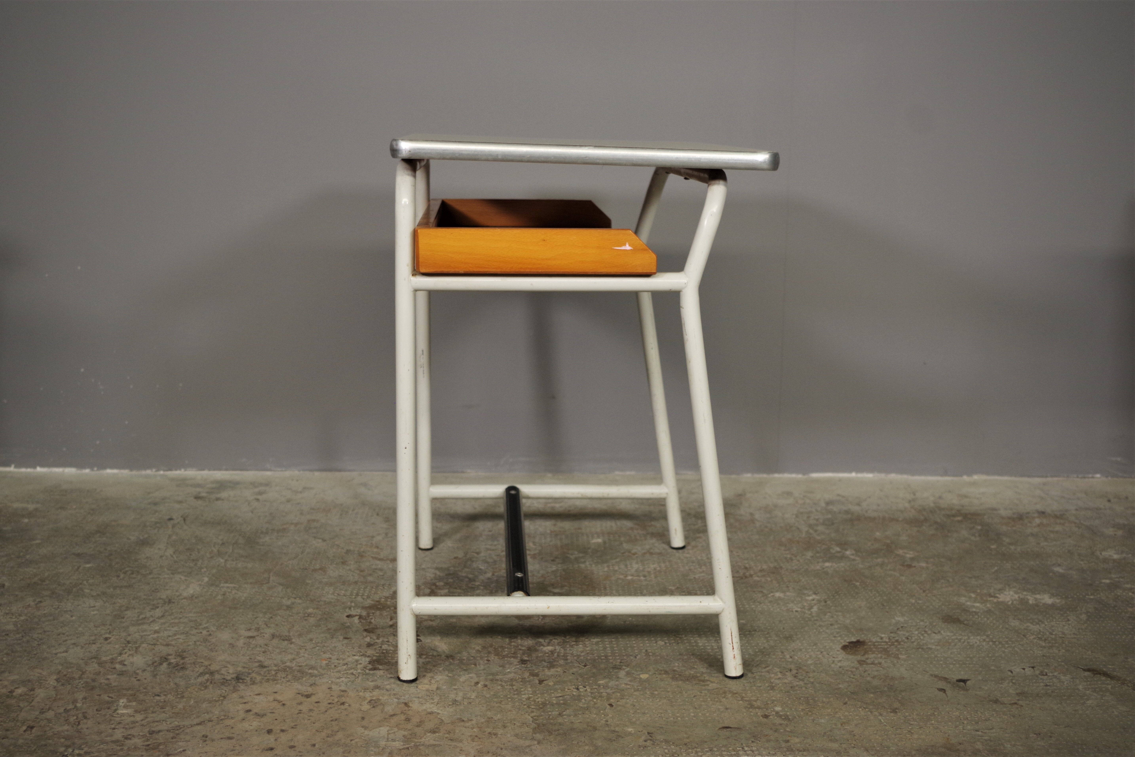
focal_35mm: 42
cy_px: 378
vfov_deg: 31.9
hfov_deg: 46.4
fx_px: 1324
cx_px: 568
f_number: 4
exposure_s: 1/60
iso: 400
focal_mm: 28.13
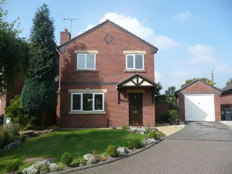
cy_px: 87
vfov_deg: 49.7
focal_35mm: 28
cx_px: 116
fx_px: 188
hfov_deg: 63.5
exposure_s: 1/640
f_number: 3.3
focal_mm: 4.6
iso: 100
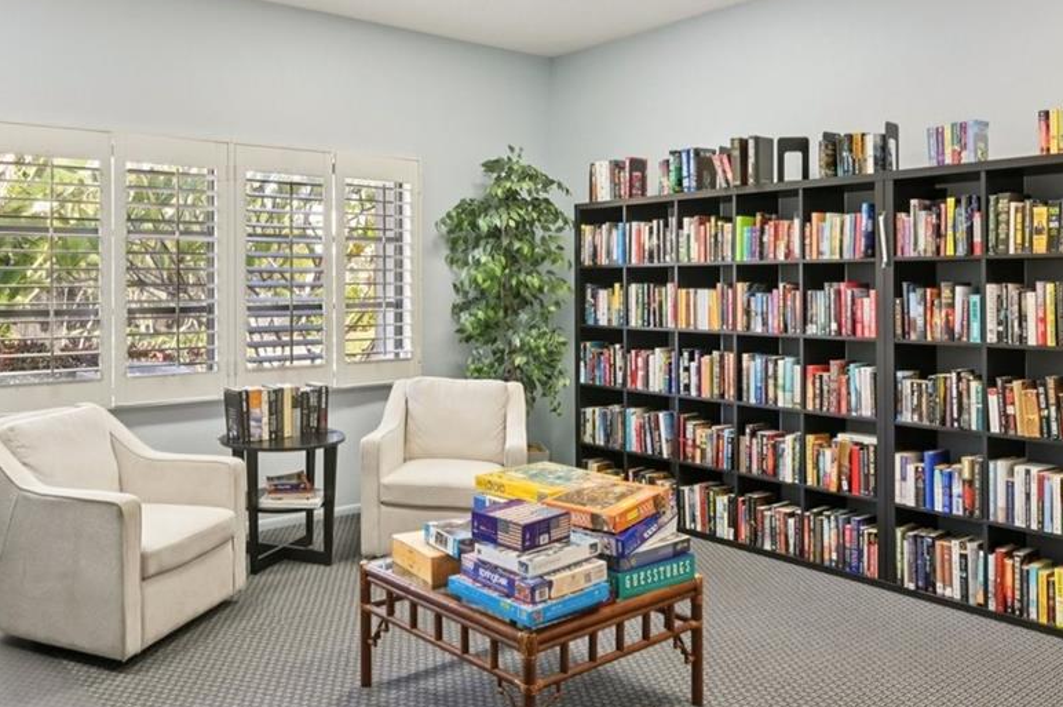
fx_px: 855
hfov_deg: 62.8
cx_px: 394
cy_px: 280
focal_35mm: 29
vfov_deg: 44.6
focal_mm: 14
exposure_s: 1/30
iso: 400
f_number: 8
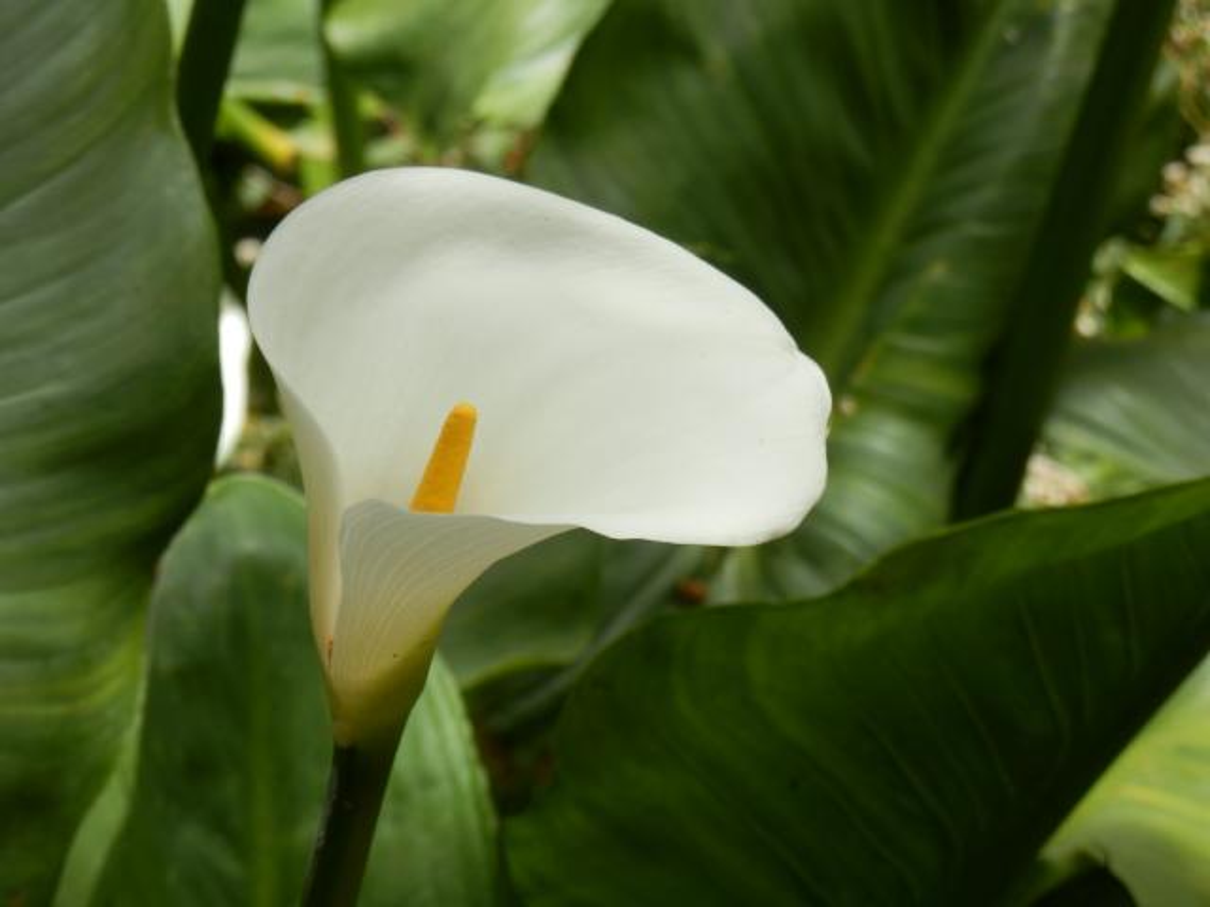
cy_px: 454
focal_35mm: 185
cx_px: 605
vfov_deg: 8.0
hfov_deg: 10.7
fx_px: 6467
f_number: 5.8
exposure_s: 1/200
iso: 80
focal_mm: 33.2
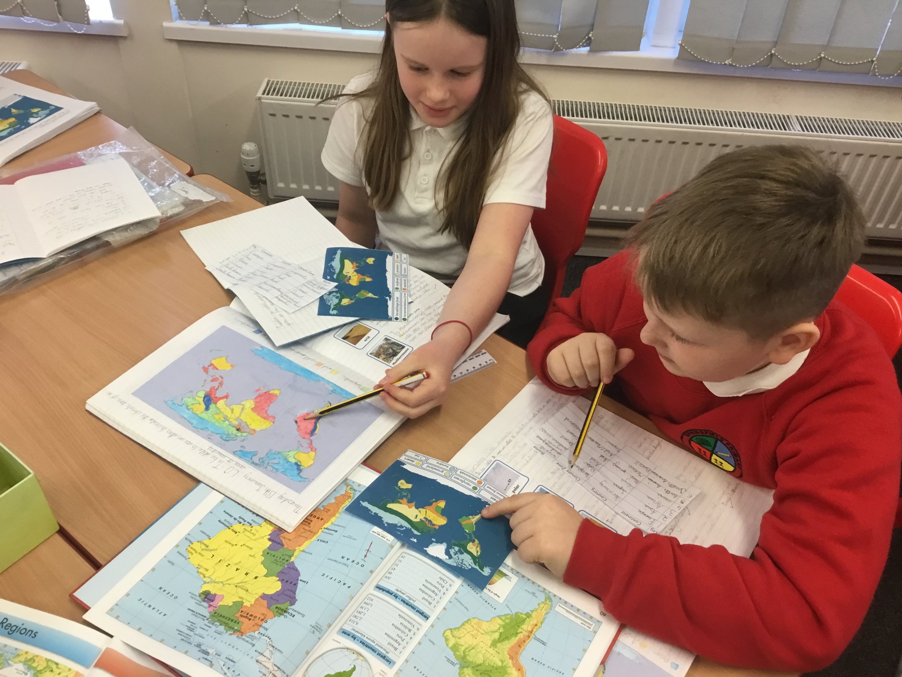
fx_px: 808
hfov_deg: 58.4
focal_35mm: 31
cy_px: 338
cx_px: 451
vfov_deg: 45.4
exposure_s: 1/33
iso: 100
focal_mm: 3.3
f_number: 2.4
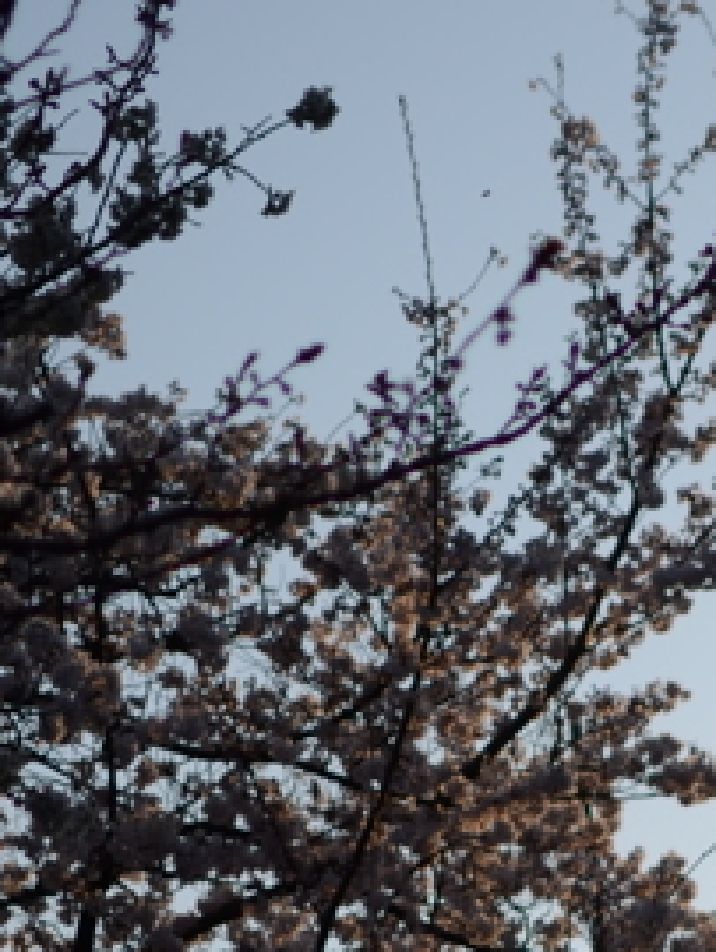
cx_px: 903
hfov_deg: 7.7
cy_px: 1118
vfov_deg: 10.2
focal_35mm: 191
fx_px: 5254
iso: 100
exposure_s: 1/5000
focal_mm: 35
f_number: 1.8
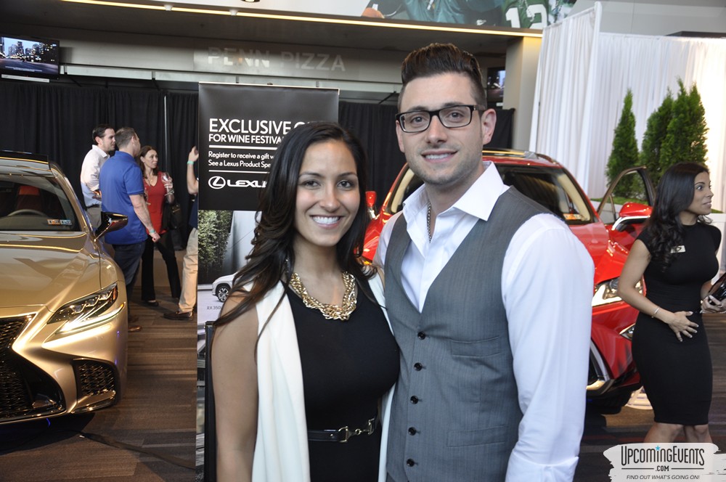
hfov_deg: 51.3
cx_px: 363
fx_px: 755
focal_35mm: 38
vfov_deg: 35.4
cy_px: 241
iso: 400
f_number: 5
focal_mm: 25
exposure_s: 1/30
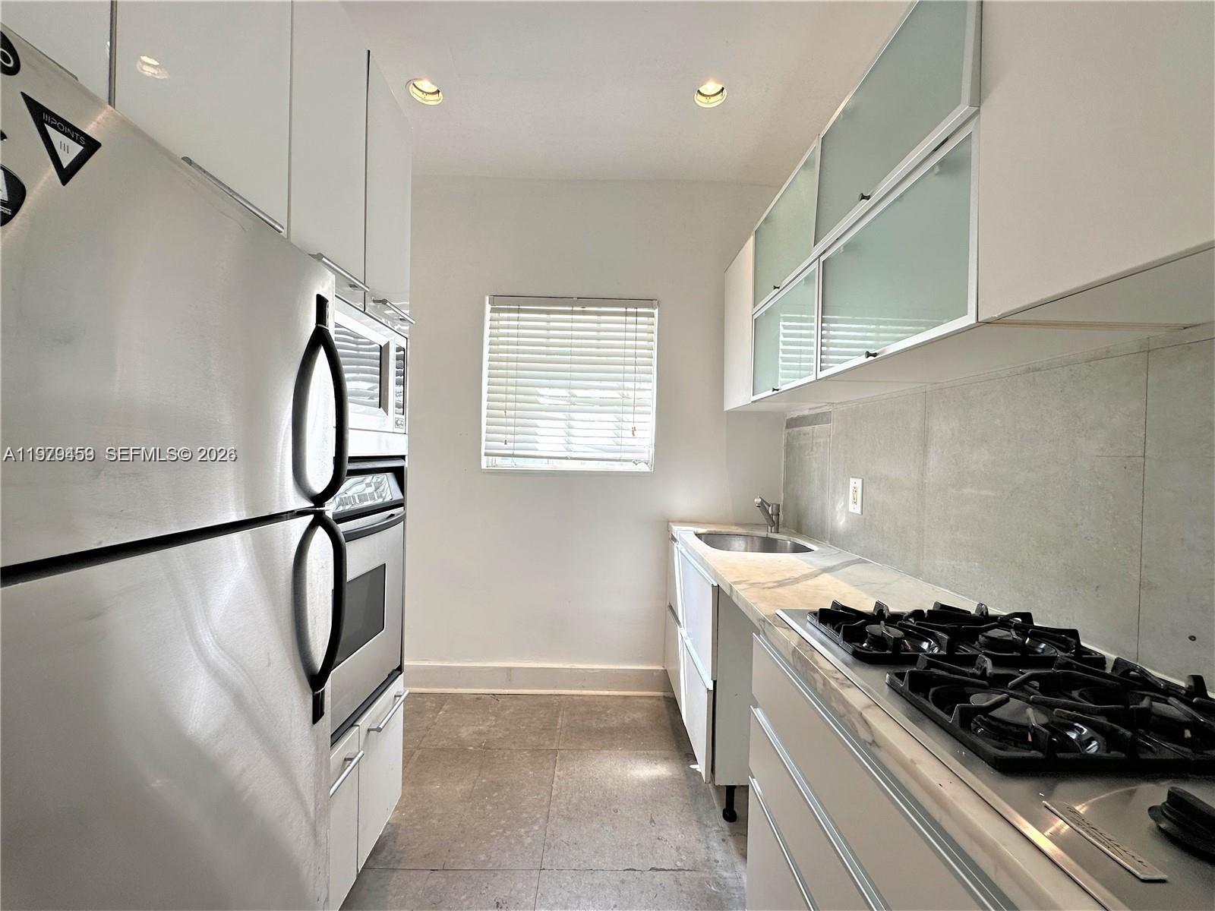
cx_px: 608
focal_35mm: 14
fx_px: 491
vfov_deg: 85.7
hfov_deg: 102.1
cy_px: 456
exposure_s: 1/175
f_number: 2.2
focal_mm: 2.22
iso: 40
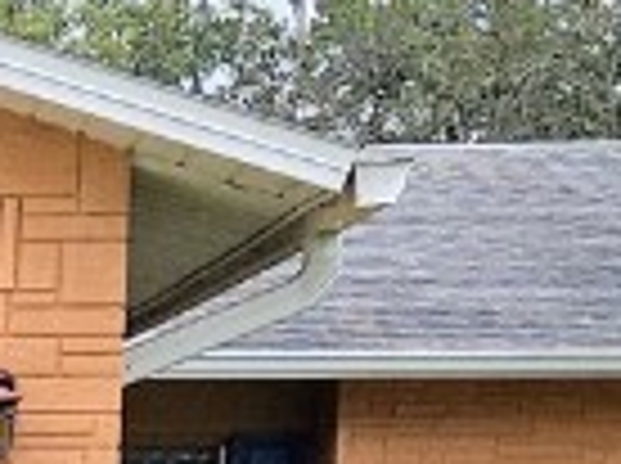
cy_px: 905
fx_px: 3062
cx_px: -693
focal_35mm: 171
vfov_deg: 8.3
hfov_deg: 10.5
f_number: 1.8
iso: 25
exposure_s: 1/3291
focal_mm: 5.4
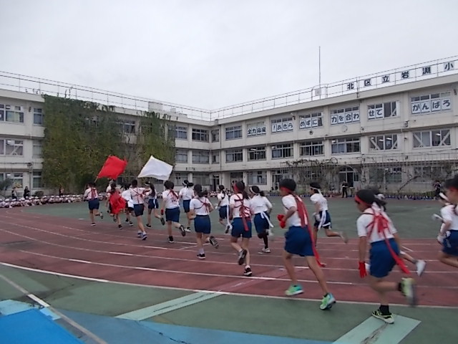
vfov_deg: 53.1
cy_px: 172
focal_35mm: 26
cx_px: 229
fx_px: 344
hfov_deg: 67.3
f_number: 8
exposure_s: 1/100
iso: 80
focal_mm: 4.6
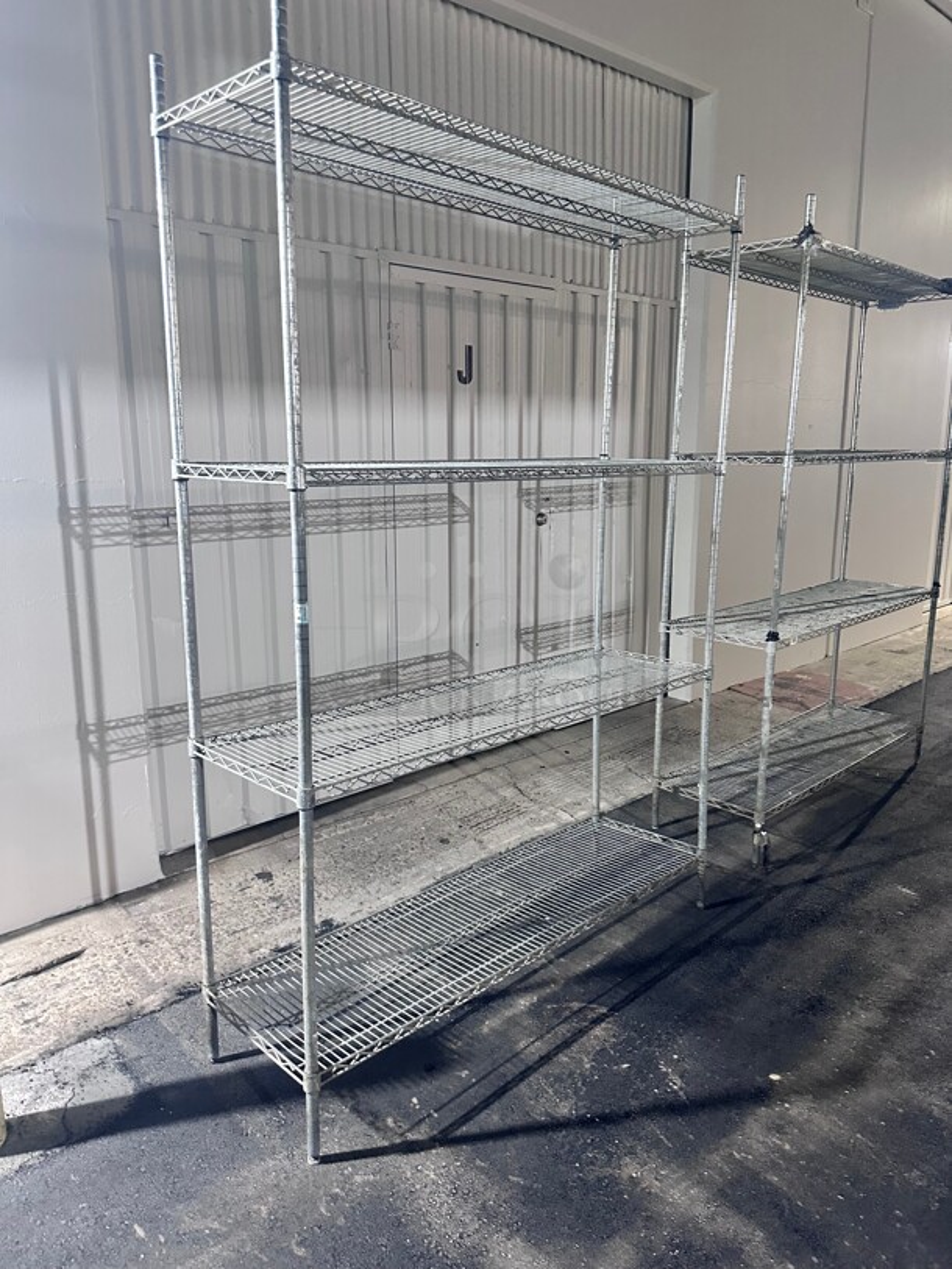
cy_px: 634
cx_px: 476
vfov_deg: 71.6
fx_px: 880
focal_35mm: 24
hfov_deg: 56.8
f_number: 1.78
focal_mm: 6.86
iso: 500
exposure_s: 1/60
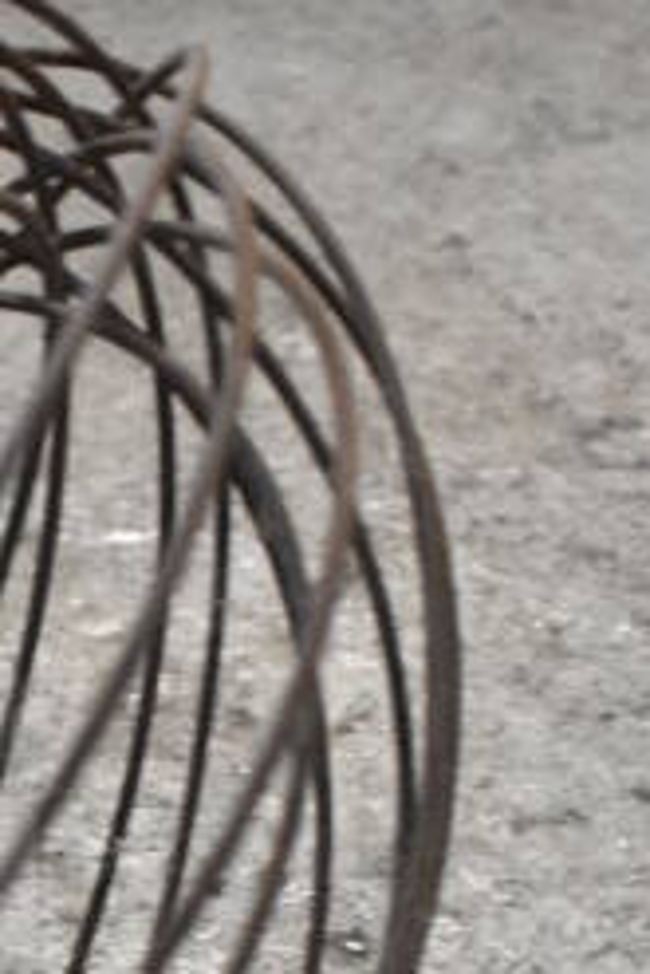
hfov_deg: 12.0
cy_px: 885
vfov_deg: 18.1
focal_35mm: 111
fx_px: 3002
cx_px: -217
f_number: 3.5
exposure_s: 1/125
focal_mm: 20
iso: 2200
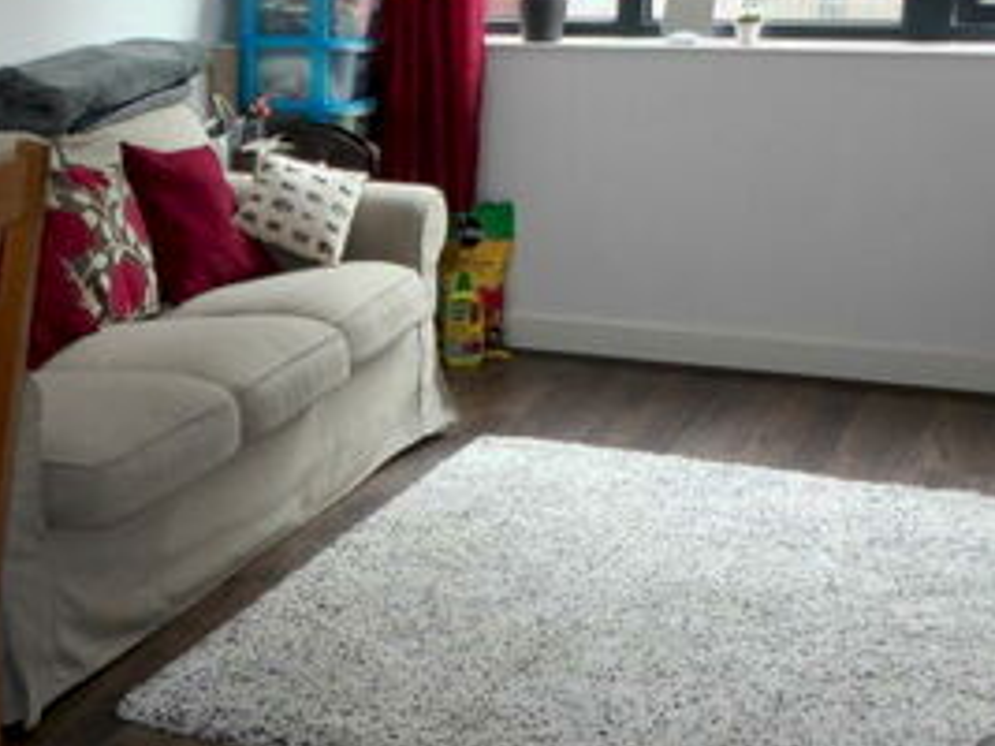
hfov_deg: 29.7
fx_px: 1810
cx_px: 138
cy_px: 267
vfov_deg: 23.2
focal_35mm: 63
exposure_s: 1/30
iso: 184
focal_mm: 4.3
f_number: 4.1
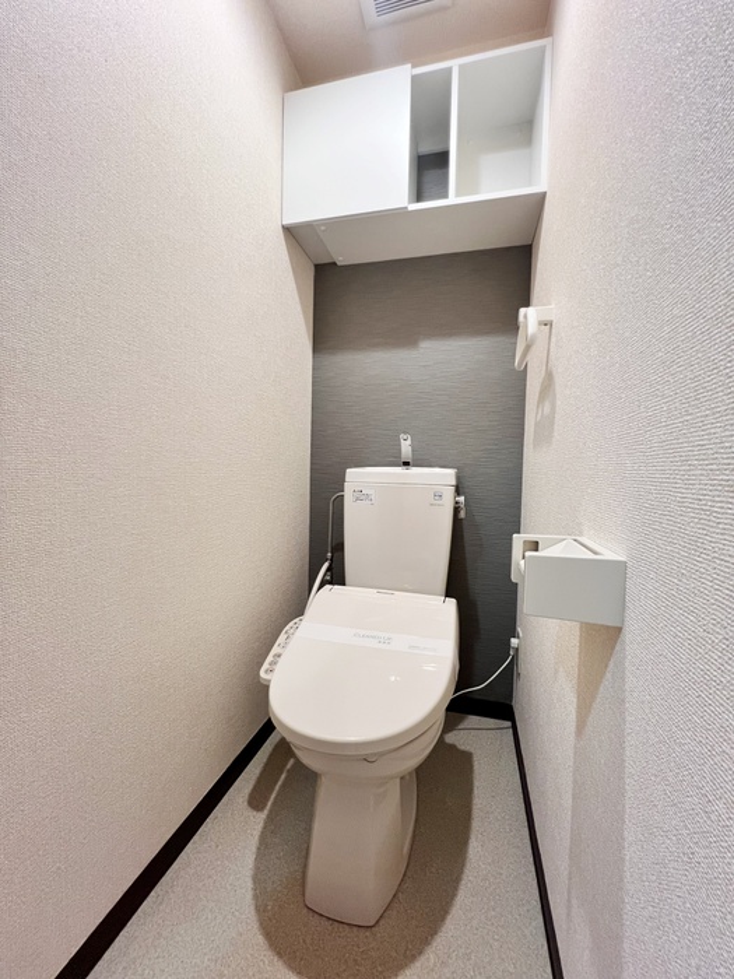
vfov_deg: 106.2
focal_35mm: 13
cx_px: 367
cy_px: 490
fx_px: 368
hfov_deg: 89.9
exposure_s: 1/60
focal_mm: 1.57
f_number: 1.8
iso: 250
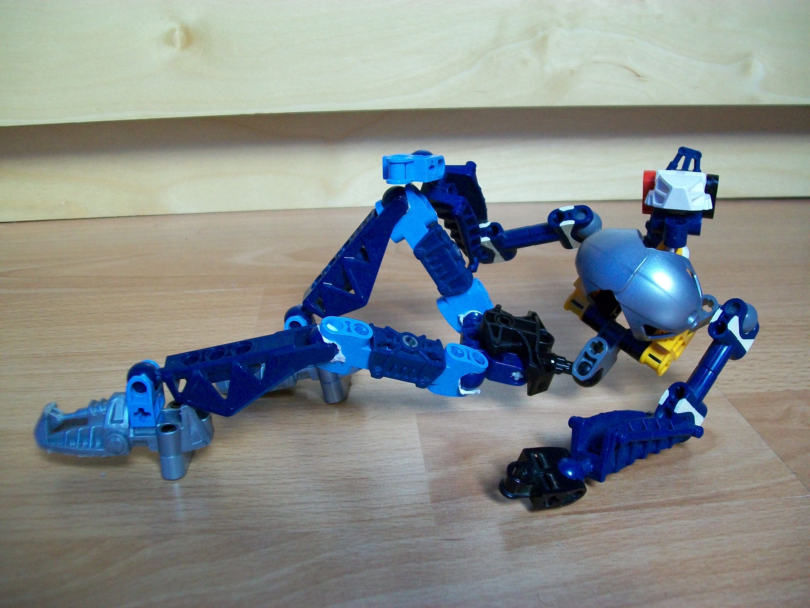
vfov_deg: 39.7
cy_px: 304
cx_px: 405
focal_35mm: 36
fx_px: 842
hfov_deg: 51.4
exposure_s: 1/10
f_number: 2.7
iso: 160
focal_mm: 6
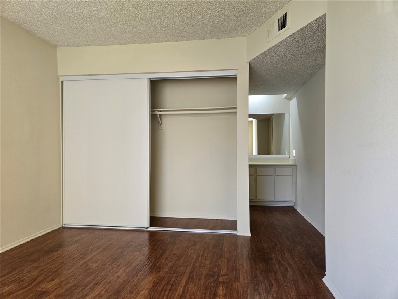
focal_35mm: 23
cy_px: 150
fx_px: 264
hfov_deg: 73.9
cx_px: 199
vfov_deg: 58.9
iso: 125
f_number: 1.8
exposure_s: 1/120
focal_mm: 5.4
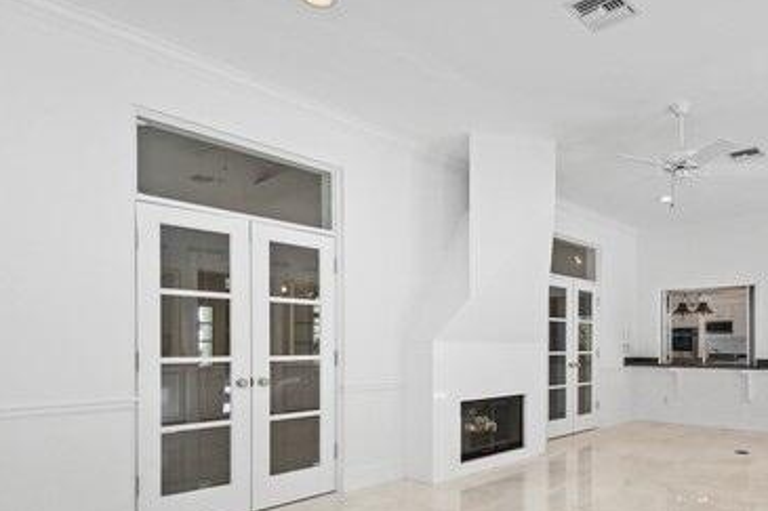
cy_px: 371
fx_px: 490
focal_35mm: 23
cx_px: 574
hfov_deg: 71.1
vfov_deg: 53.1
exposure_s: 1/40
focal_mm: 14
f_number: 8
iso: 100
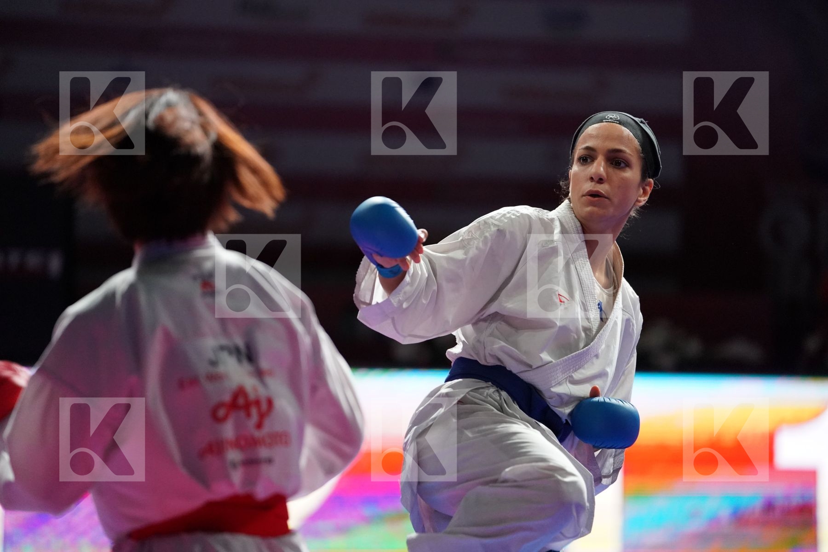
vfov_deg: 6.9
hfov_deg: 10.3
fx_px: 4600
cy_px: 276
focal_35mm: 200
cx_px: 414
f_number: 2.8
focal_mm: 200
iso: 6400
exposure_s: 1/1000
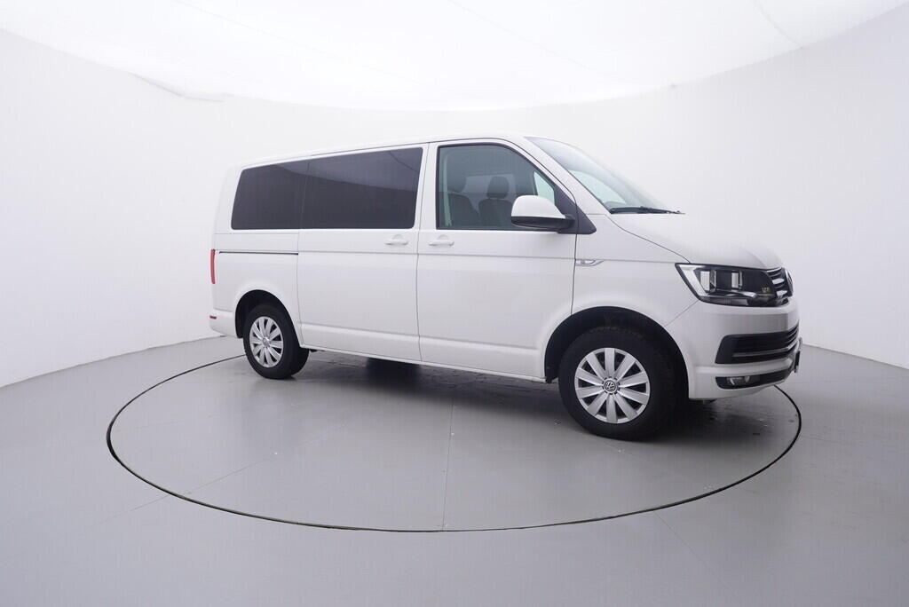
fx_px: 568
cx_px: 454
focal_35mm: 22
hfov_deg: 77.3
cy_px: 304
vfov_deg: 56.2
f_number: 5
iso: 200
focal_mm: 15
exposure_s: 1/80
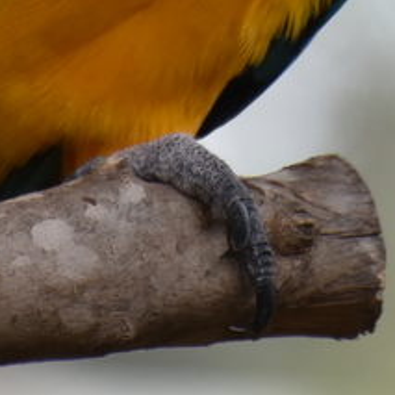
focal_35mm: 1535
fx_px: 19817
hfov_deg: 1.1
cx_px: 282
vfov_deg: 1.1
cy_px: -354
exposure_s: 1/640
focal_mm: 300
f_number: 5.6
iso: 900
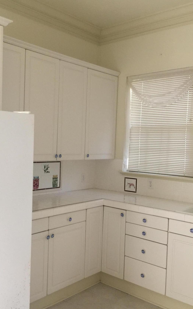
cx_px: 61
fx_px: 311
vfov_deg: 52.7
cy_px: 161
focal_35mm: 37
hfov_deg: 34.1
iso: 80
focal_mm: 4.15
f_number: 2.2
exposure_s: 1/15
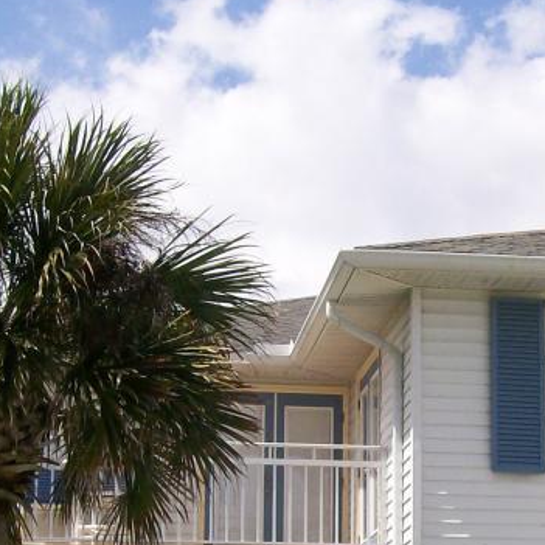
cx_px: 413
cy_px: 530
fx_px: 1657
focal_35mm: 93
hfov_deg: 18.6
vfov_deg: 18.3
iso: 80
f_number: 4.8
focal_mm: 6
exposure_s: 1/802
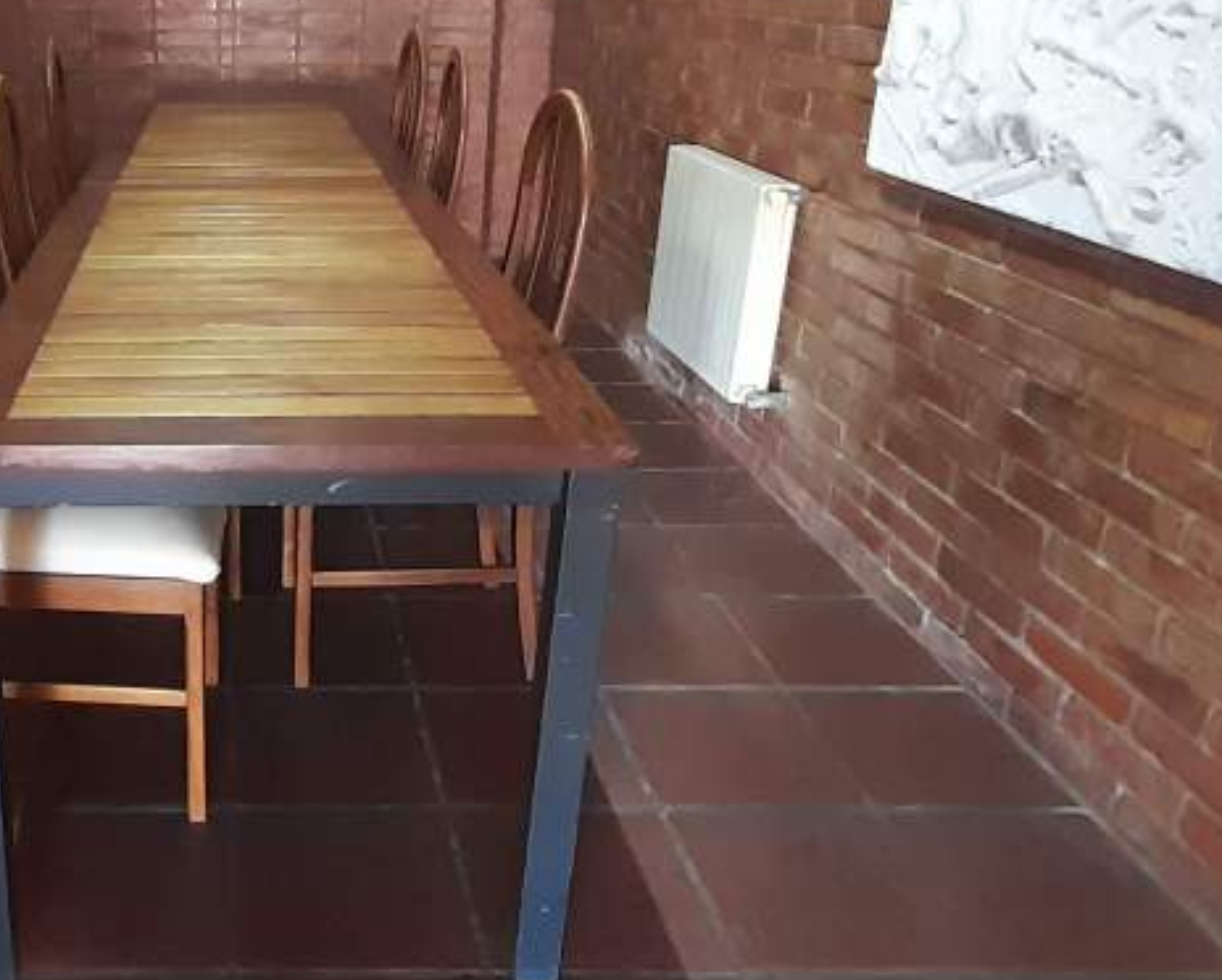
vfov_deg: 44.1
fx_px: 1194
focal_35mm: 33
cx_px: 232
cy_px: 353
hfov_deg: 50.6
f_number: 2.2
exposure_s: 1/20
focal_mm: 1.42
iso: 400
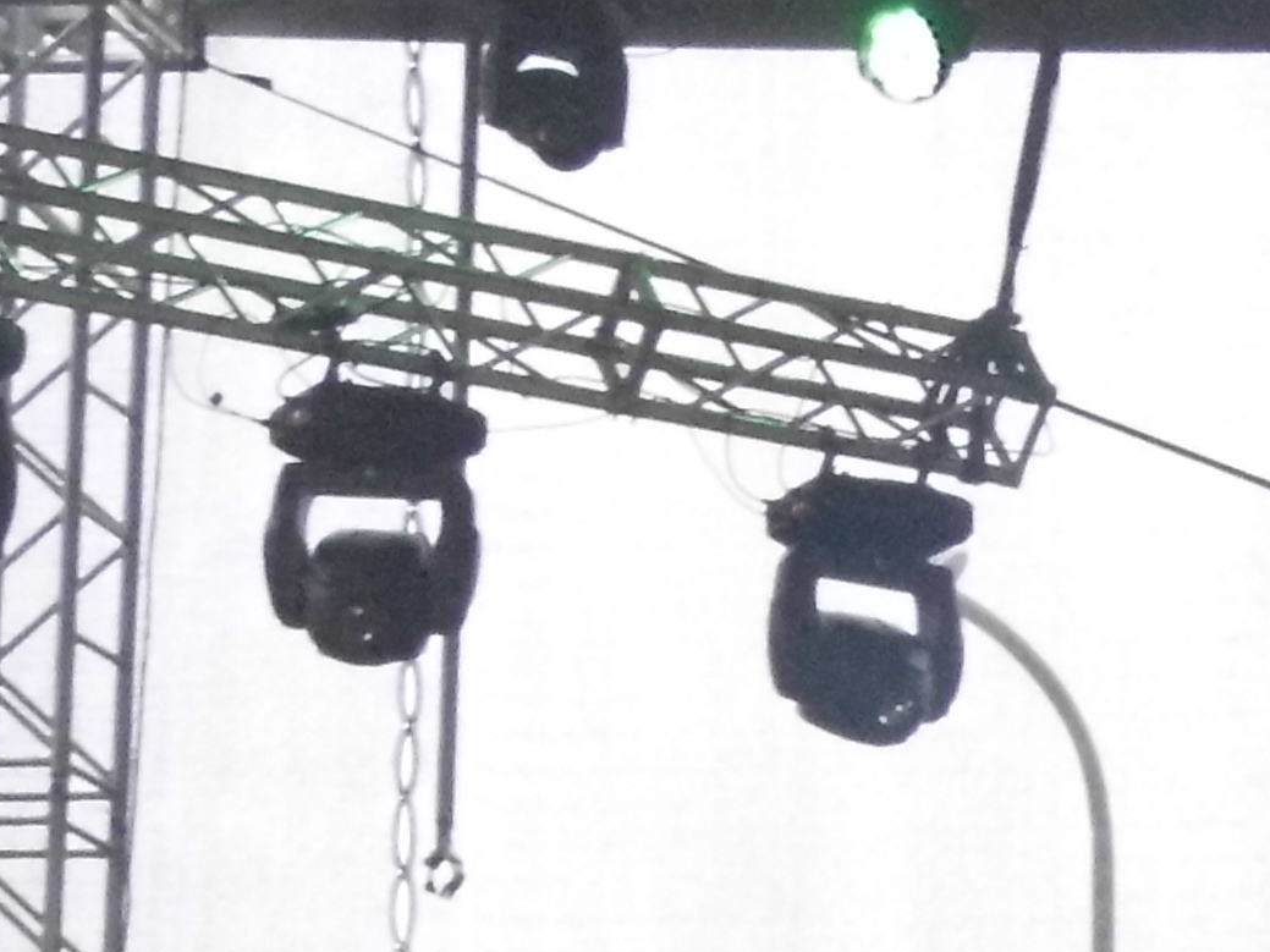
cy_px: 1485
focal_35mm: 173
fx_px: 6346
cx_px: 1966
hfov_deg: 11.0
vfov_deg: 8.4
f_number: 3.3
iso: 400
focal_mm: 6.9
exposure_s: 1/60
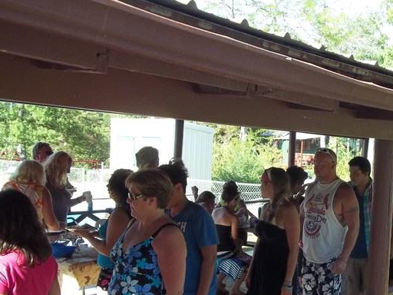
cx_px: 291
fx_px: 568
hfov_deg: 37.3
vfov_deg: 28.8
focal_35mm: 50
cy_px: 207
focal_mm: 5.7
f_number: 2.9
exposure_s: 1/160
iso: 64
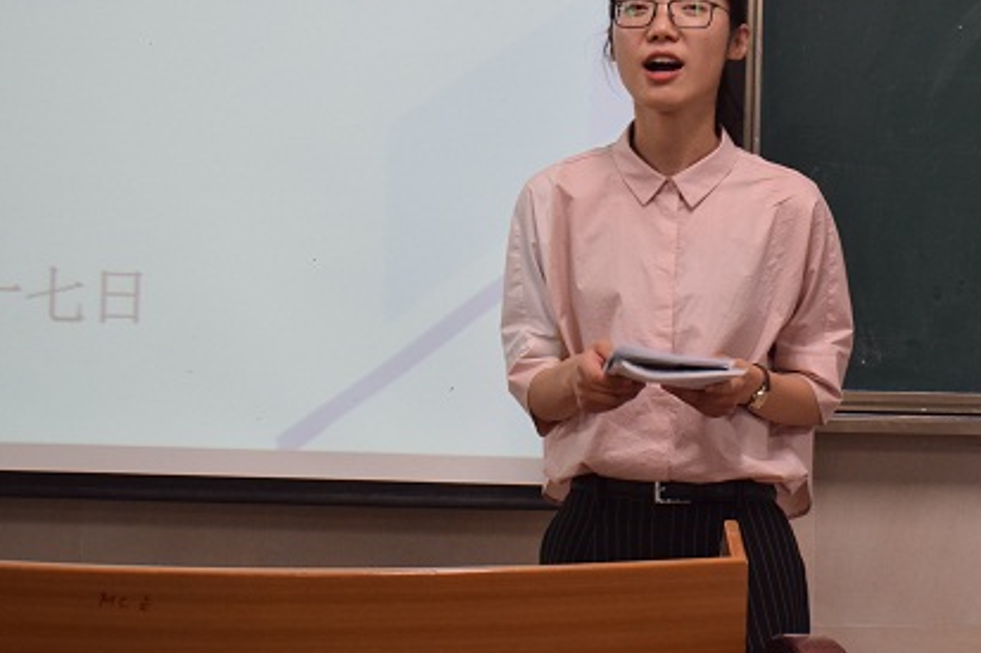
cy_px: 203
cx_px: 753
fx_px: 2288
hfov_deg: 23.9
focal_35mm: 84
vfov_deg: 16.2
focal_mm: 34
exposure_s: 1/50
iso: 800
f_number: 5.6
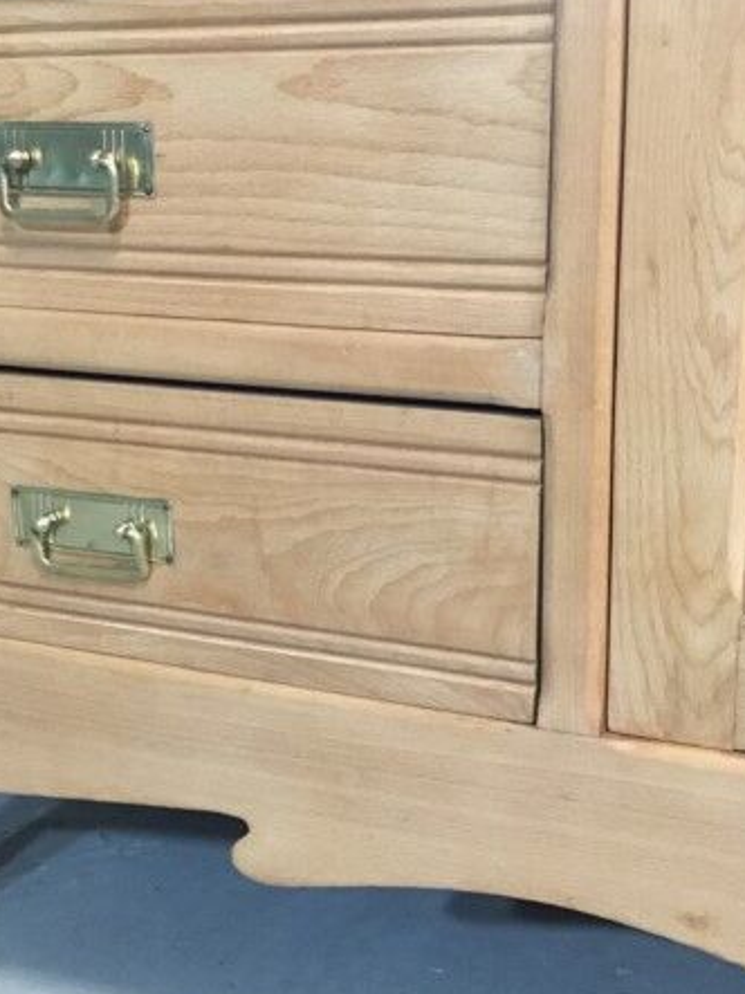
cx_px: 372
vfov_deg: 34.1
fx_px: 1608
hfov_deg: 26.1
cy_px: 660
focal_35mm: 56
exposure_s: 1/25
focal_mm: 3.3
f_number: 2.4
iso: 200
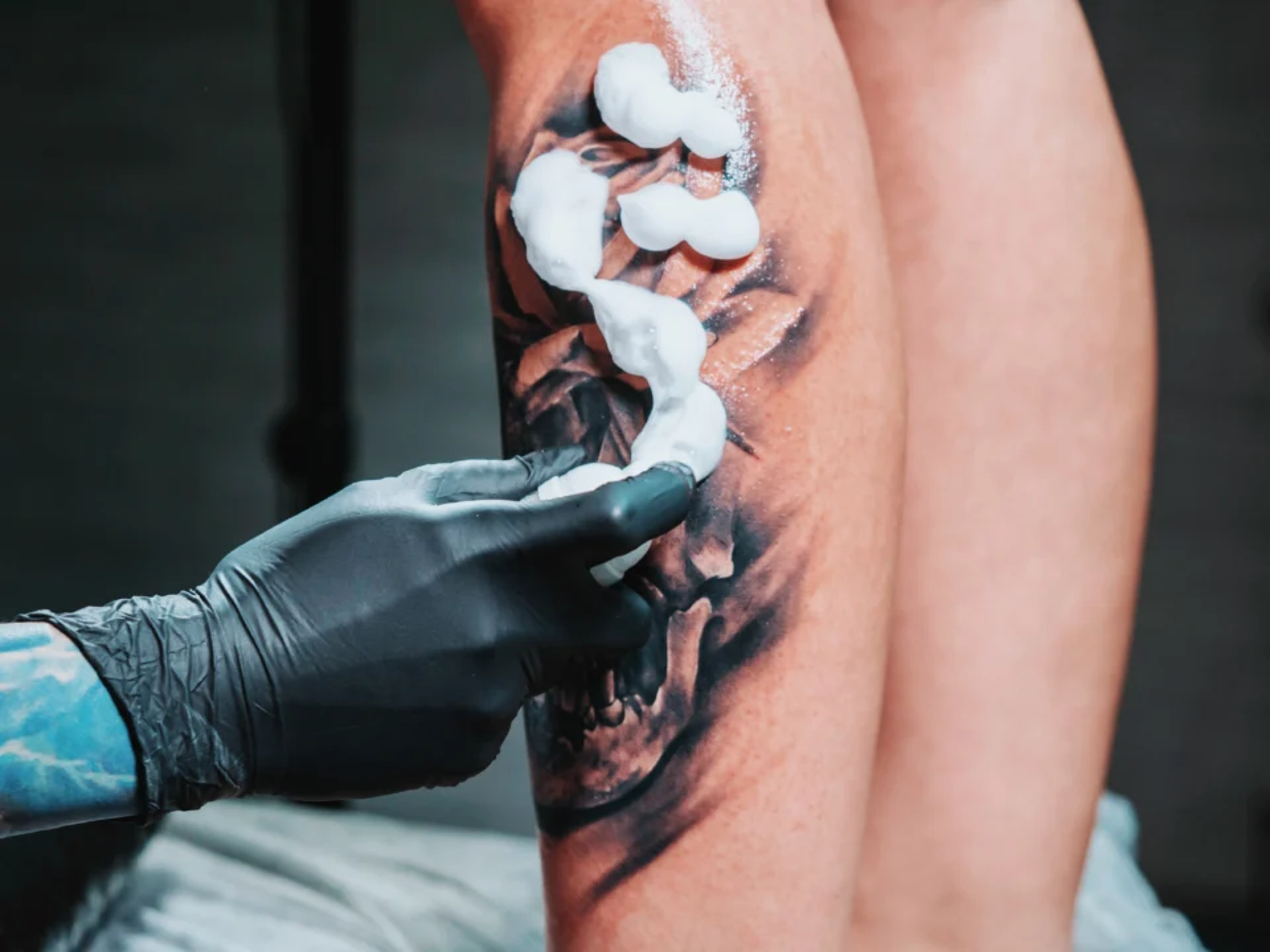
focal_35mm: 120
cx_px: 635
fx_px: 4403
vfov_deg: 12.3
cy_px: 476
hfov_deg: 16.4
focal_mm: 60
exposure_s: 1/100
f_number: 2.8
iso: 200
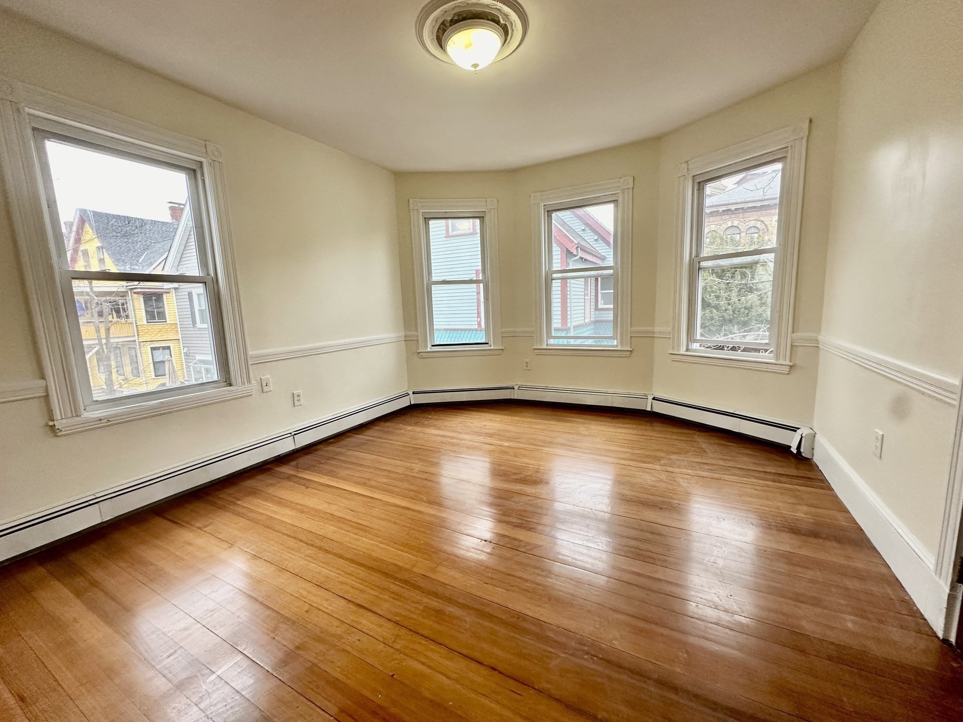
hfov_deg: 102.1
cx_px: 482
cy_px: 361
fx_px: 389
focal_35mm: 14
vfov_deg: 85.7
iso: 200
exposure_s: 1/120
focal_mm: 2.22
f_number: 2.2
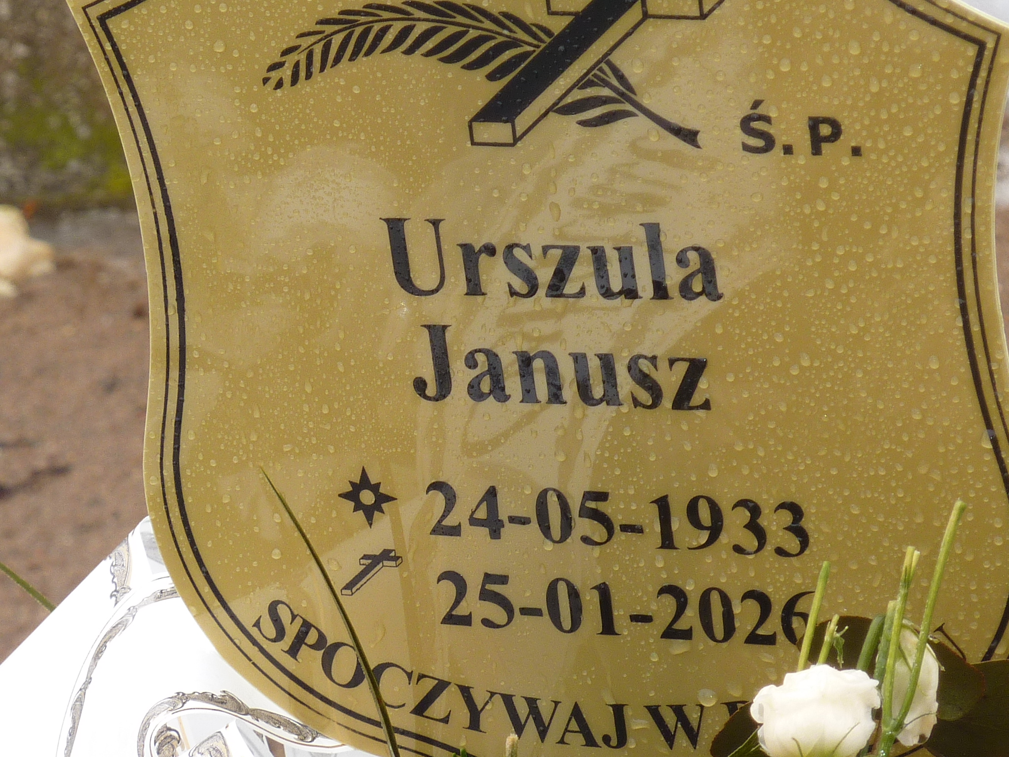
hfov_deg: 6.0
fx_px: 9561
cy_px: 378
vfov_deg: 4.5
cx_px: 504
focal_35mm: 328
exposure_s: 1/50
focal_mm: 29.9
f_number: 4.5
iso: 100
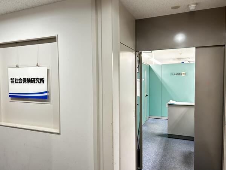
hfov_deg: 67.3
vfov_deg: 53.1
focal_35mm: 26
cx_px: 113
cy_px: 85
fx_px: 170
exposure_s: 1/40
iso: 400
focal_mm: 5.7
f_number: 1.5
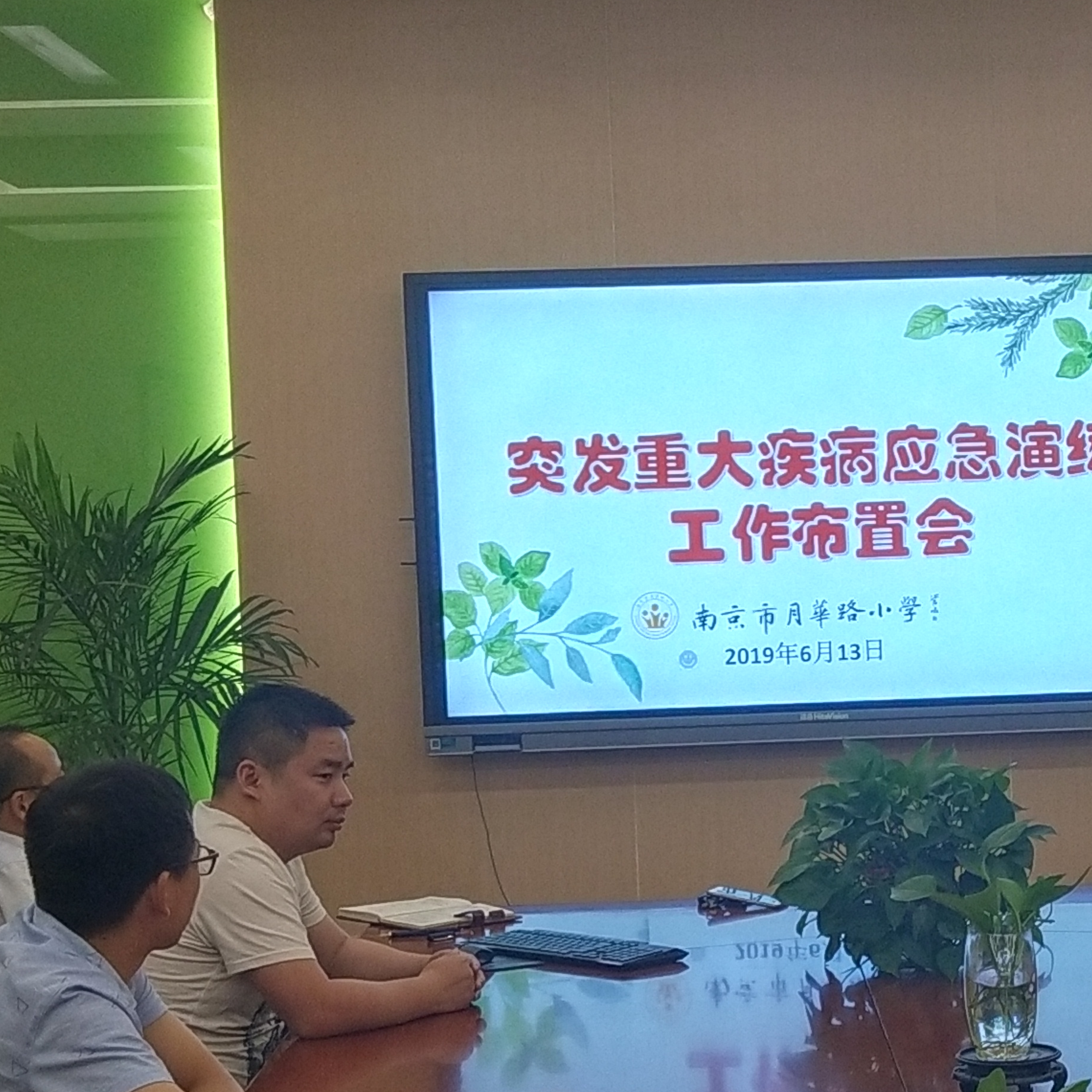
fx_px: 3319
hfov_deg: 18.4
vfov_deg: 18.6
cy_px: 690
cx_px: 938
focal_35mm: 93
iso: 210
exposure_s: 1/100
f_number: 1.8
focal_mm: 3.95
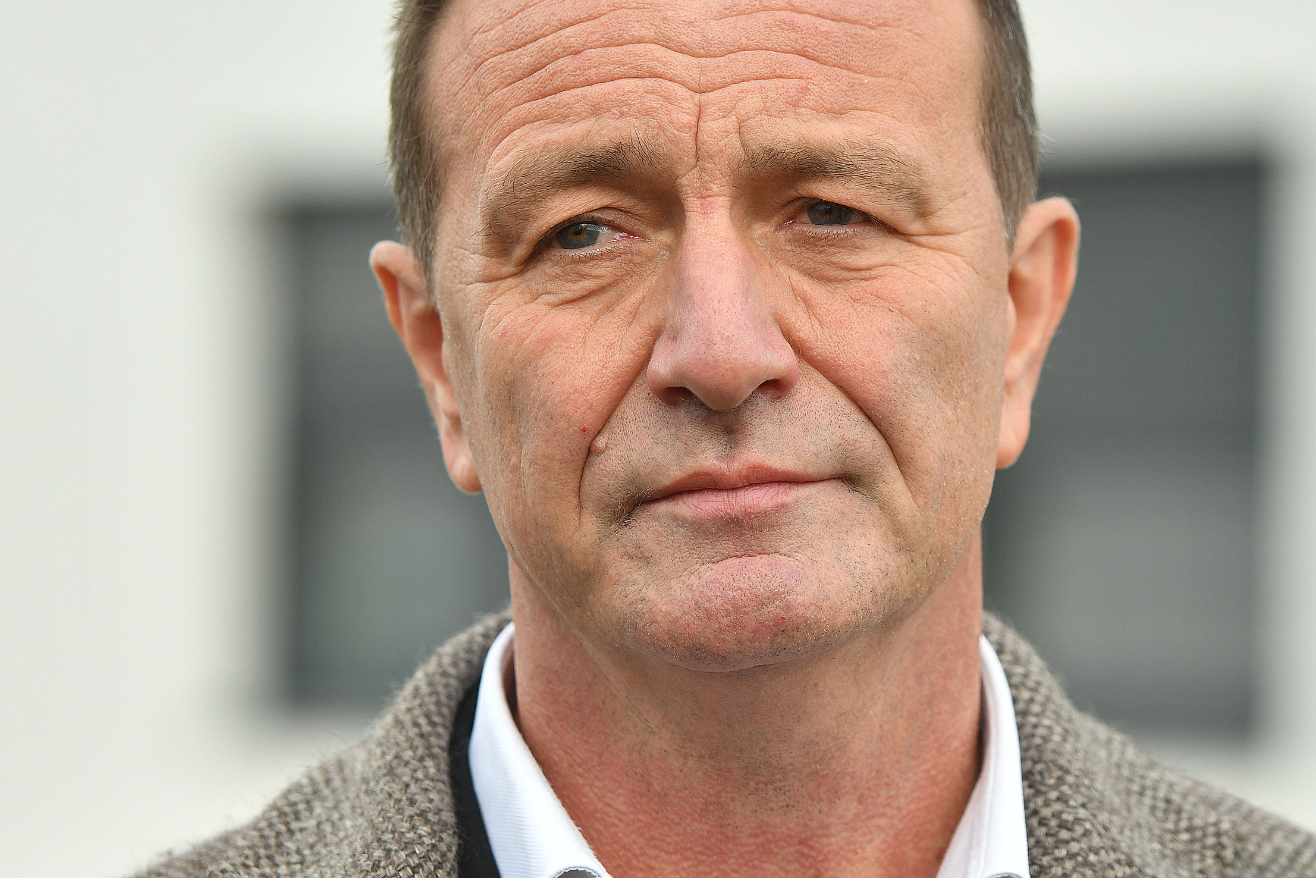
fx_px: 8920
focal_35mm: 244
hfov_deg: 8.4
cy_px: 436
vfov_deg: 5.6
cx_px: 814
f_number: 5
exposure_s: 1/500
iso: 160
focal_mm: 135
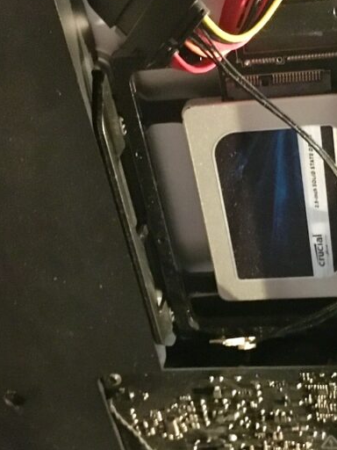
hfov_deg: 24.9
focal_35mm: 58
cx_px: 263
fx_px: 753
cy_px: 268
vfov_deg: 33.1
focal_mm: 4.15
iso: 1600
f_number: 2.2
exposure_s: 1/17
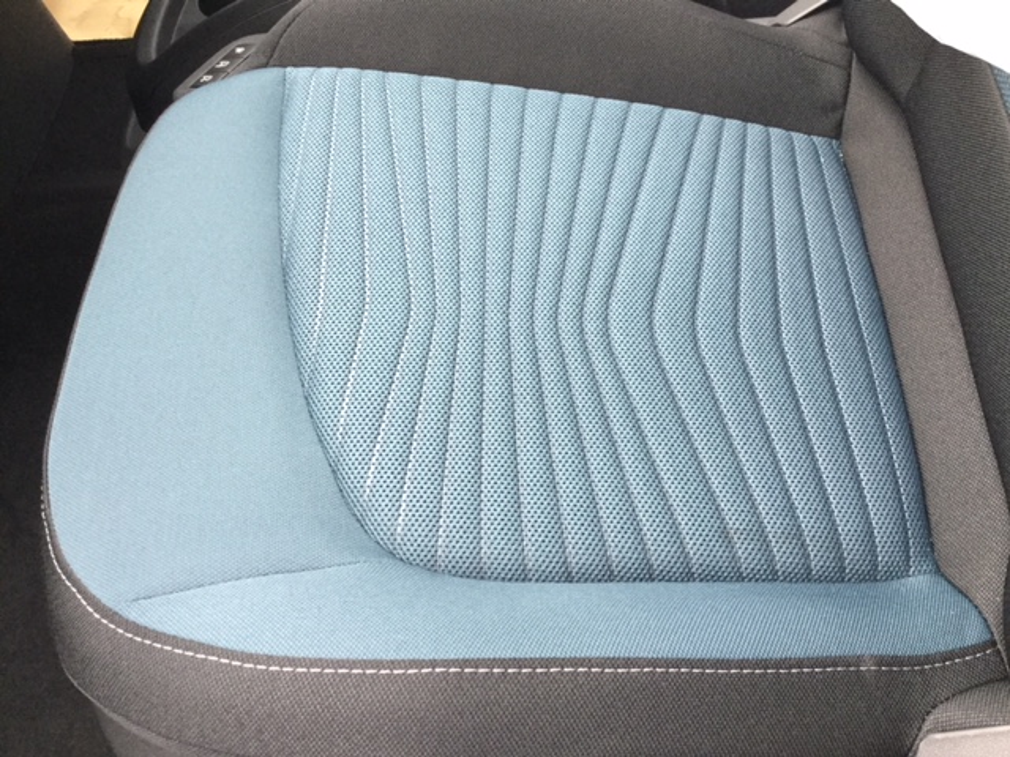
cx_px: 505
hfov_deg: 58.4
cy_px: 378
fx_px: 904
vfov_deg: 45.4
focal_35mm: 31
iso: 40
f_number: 2.4
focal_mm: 3.3
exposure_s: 1/30
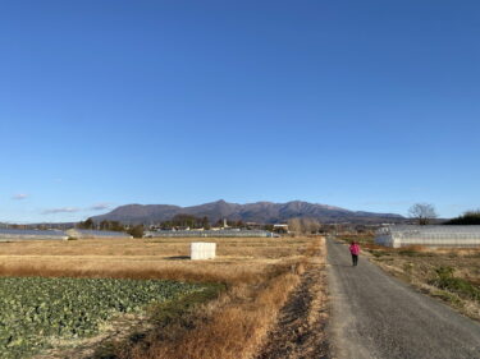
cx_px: 240
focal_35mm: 26
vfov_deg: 53.0
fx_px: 360
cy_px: 180
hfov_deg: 67.3
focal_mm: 4.25
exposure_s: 1/2410
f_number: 1.8
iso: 32
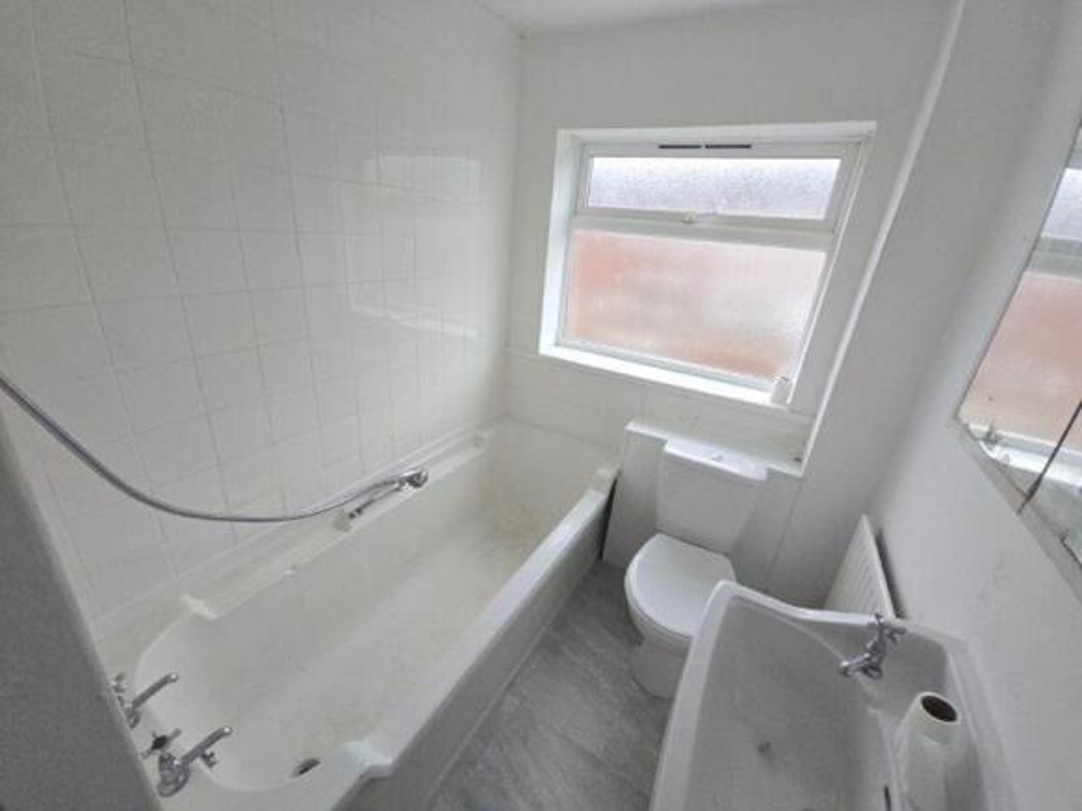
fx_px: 406
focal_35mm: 13
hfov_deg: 106.2
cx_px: 541
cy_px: 406
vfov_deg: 89.9
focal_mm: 2.2
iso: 125
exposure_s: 1/60
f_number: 2.2
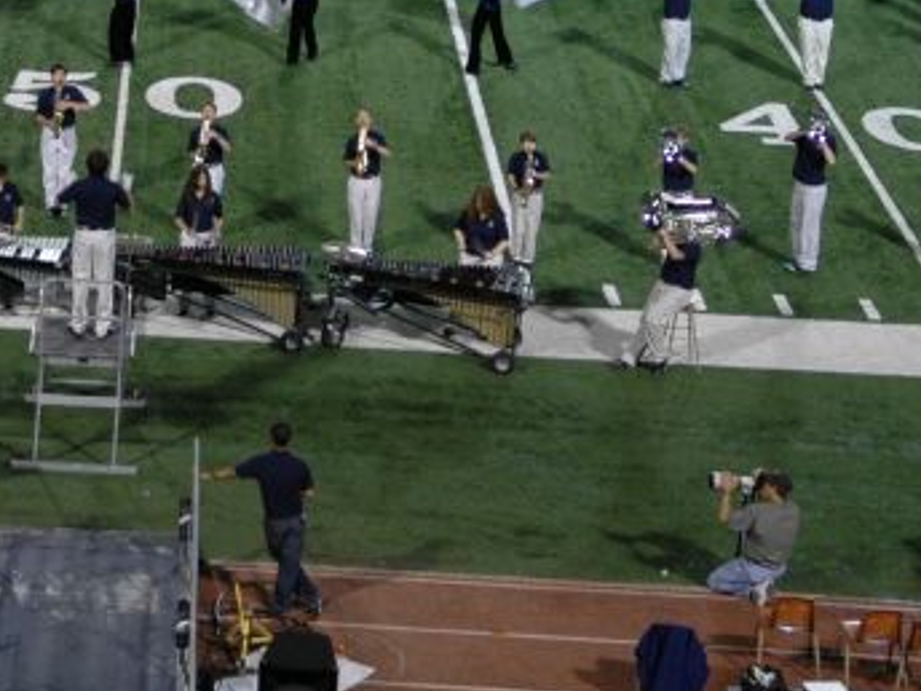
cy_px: 67
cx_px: -64
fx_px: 3193
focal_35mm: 120
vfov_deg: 12.3
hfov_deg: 16.0
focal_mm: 28
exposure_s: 1/60
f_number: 2.8
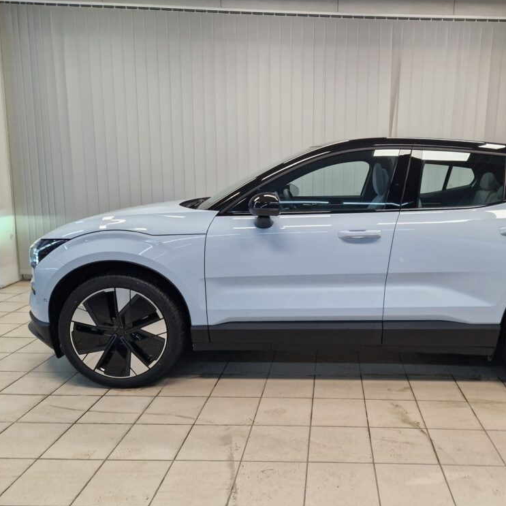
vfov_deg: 57.3
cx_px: 344
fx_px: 463
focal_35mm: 28
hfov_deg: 55.9
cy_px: 257
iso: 160
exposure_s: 1/180
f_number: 1.8
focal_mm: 5.4
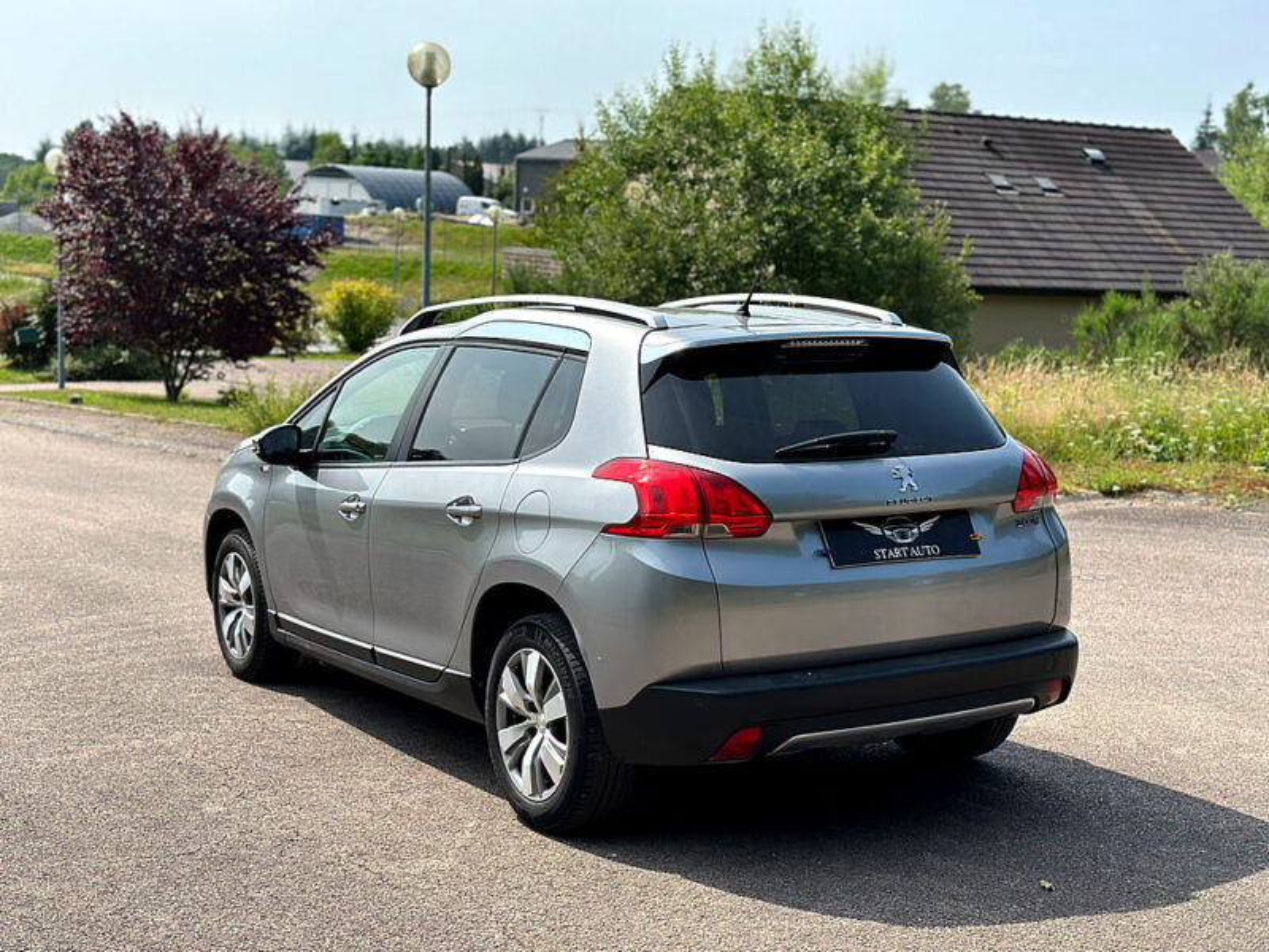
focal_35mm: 48
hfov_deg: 39.7
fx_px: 1760
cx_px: 634
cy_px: 476
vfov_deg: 30.3
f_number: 1.78
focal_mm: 6.86
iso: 100
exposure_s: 1/3731
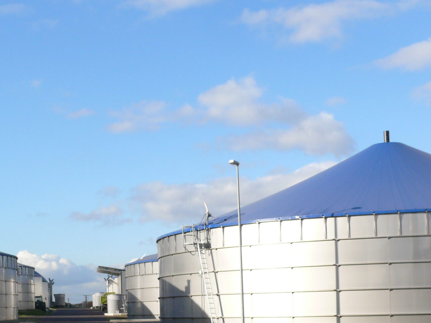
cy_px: 292
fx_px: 872
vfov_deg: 20.6
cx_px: 80
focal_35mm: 70
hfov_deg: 27.2
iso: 100
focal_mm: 7.4
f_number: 5.6
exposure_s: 1/320
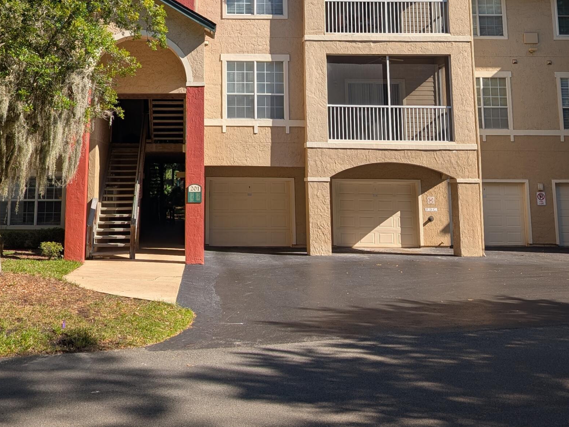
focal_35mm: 46
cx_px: 200
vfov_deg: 30.3
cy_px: 50
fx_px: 756
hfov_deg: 40.8
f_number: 1.68
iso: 21
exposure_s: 1/882
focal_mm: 6.9
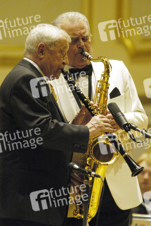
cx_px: 76
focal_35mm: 390
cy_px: 113
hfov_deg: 3.5
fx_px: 2458
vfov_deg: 5.3
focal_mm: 260
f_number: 4
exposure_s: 1/90
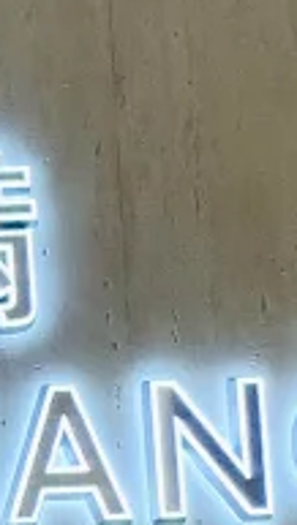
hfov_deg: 5.6
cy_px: 503
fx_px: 2945
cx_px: -354
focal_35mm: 211
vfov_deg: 10.1
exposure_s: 1/121
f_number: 1.8
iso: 50
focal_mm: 4.25
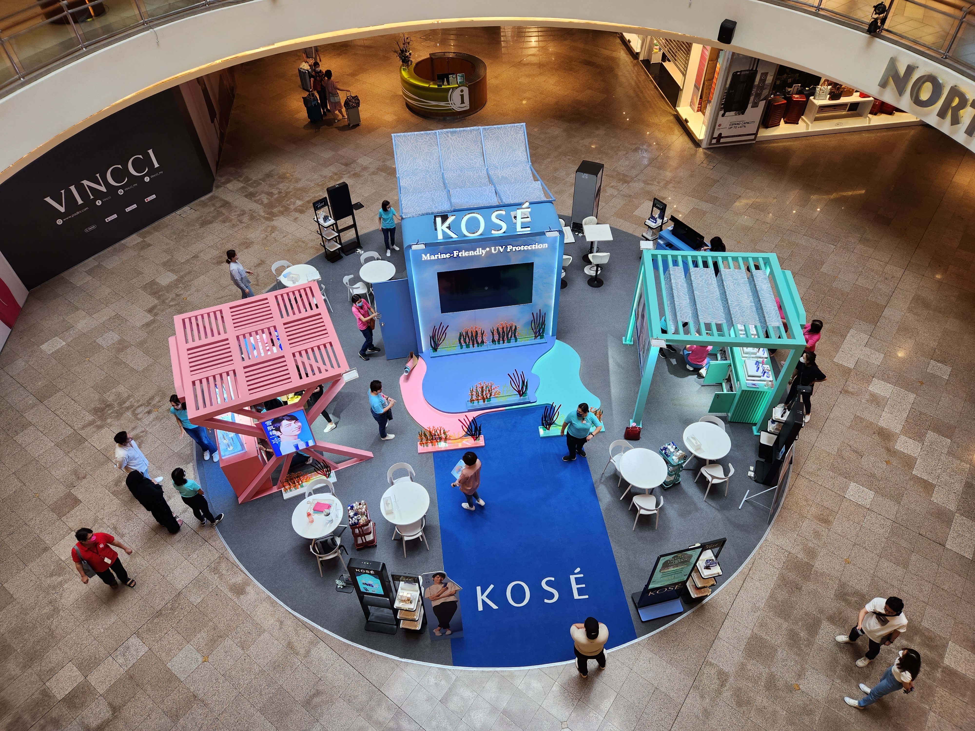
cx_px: 488
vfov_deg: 58.9
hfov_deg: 73.9
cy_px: 366
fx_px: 648
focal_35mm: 23
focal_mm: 5.4
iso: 80
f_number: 1.8
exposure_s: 1/100
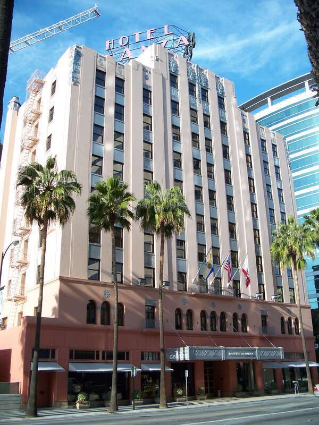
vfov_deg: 50.1
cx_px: 160
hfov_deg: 38.7
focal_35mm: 37
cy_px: 212
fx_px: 455
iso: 64
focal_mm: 7.8
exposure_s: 1/500
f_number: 2.8
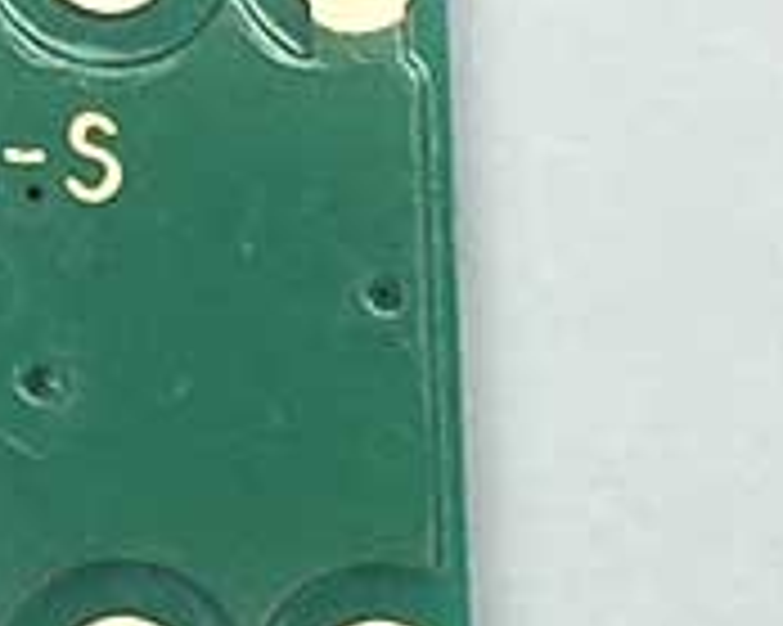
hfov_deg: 17.1
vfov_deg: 14.8
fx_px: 2409
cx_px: -310
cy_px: 351
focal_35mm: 104
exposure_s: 1/444
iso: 32
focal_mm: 4.15
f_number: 2.2
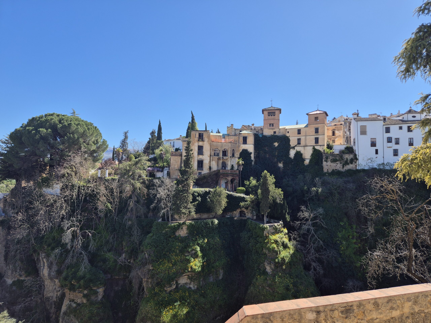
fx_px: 286
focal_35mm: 23
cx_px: 216
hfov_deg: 73.9
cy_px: 162
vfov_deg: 58.9
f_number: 1.8
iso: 25
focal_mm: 5.4
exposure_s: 1/1272
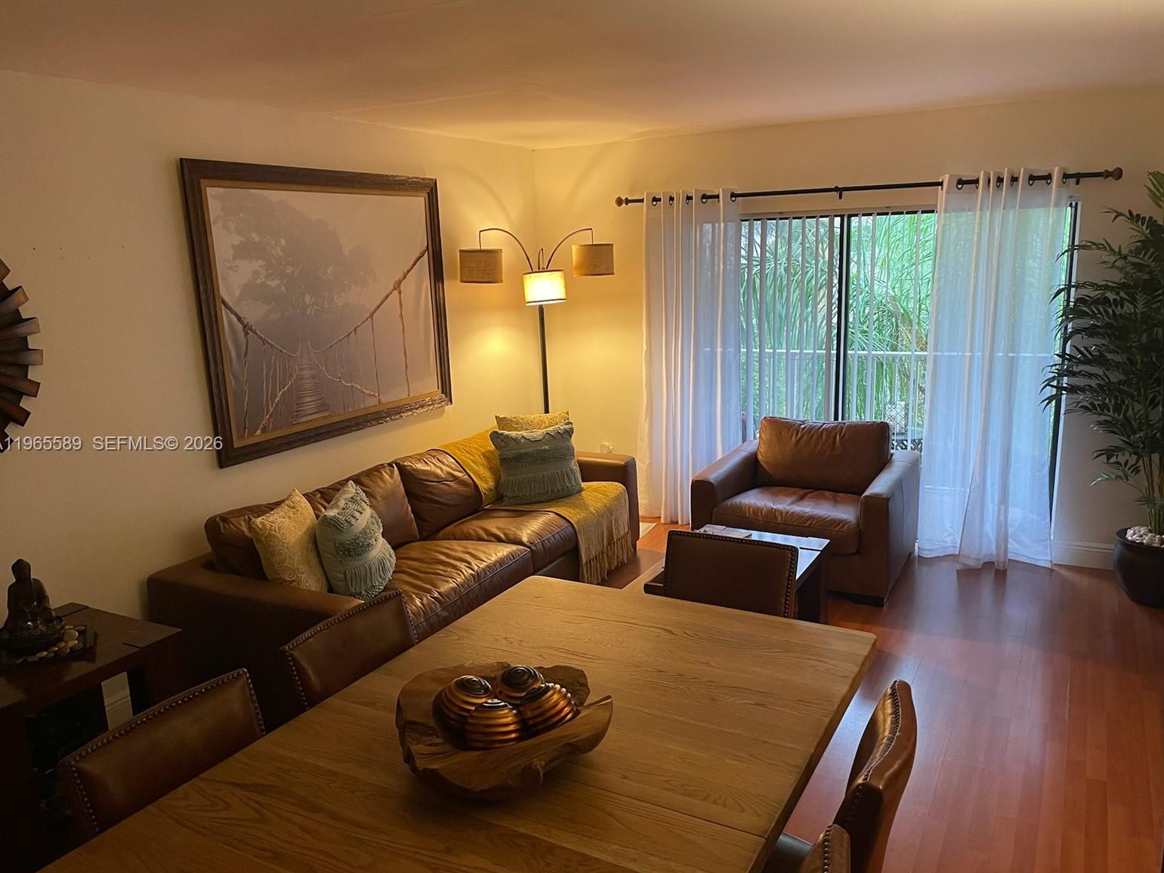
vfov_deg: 51.4
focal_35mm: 27
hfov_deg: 65.3
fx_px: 908
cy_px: 445
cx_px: 592
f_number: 1.6
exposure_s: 1/60
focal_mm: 5.1
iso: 250
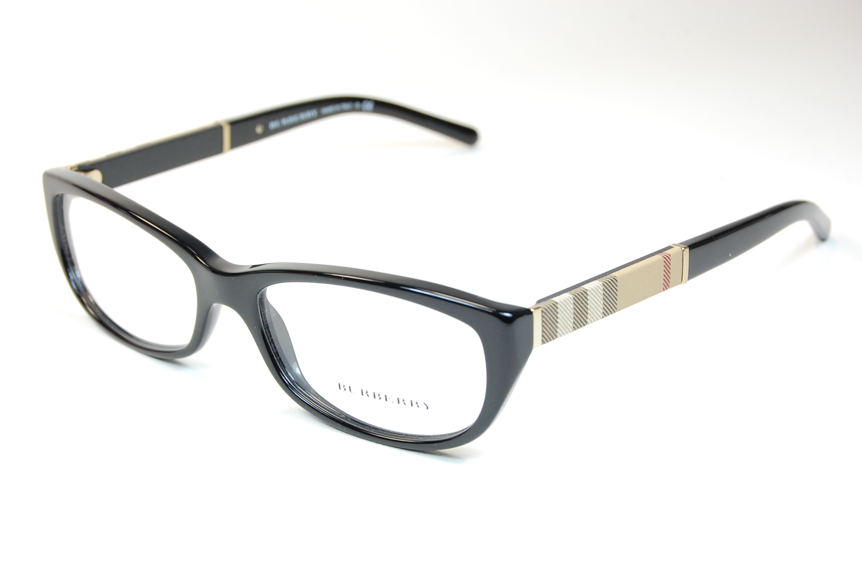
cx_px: 431
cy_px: 286
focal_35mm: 78
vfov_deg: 17.4
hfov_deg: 26.0
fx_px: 1864
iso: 800
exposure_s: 1/160
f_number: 10
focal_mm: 52
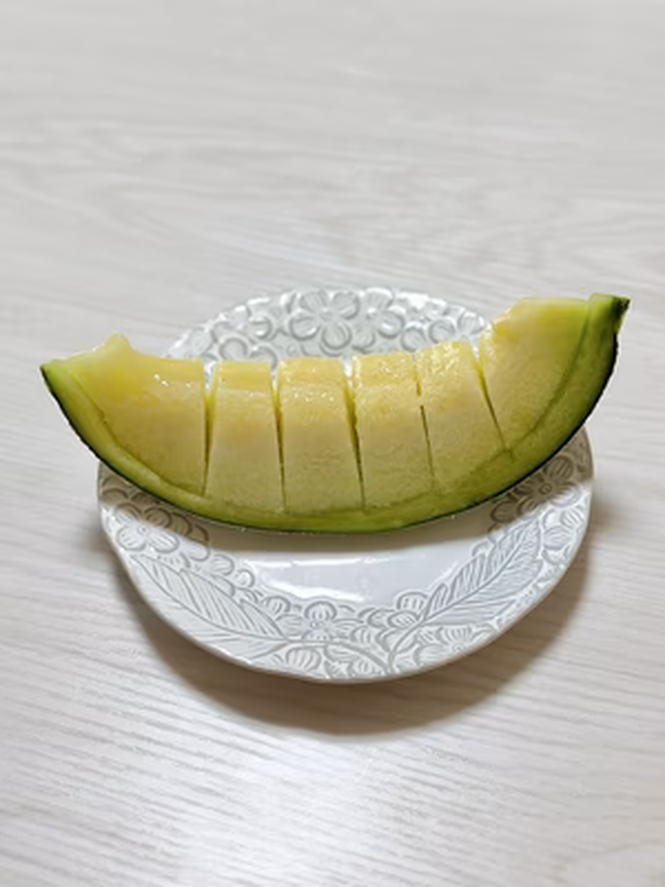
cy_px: 444
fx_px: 1229
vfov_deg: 39.7
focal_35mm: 48
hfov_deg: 30.3
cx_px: 332
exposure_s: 1/121
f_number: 1.78
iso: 100
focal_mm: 6.86
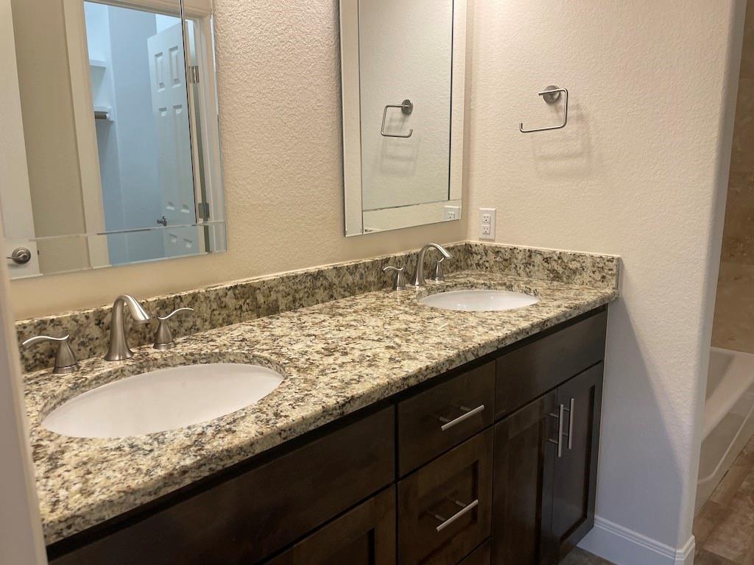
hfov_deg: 67.3
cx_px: 377
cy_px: 282
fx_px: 566
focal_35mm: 26
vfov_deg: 53.1
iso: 100
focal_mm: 4.2
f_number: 1.6
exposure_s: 1/120
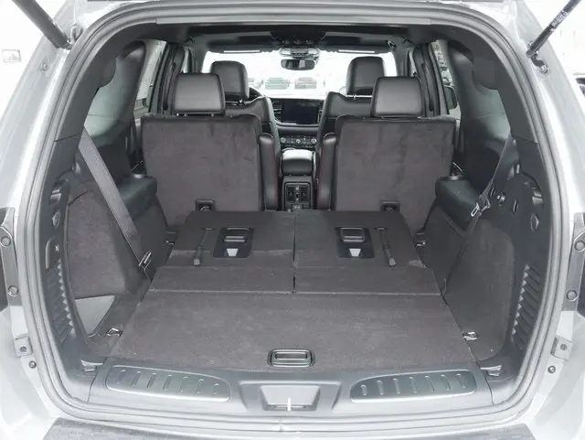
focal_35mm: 36
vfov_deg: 39.7
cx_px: 292
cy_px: 220
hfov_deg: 51.3
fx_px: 609
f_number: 5
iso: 1600
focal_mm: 18
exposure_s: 1/60
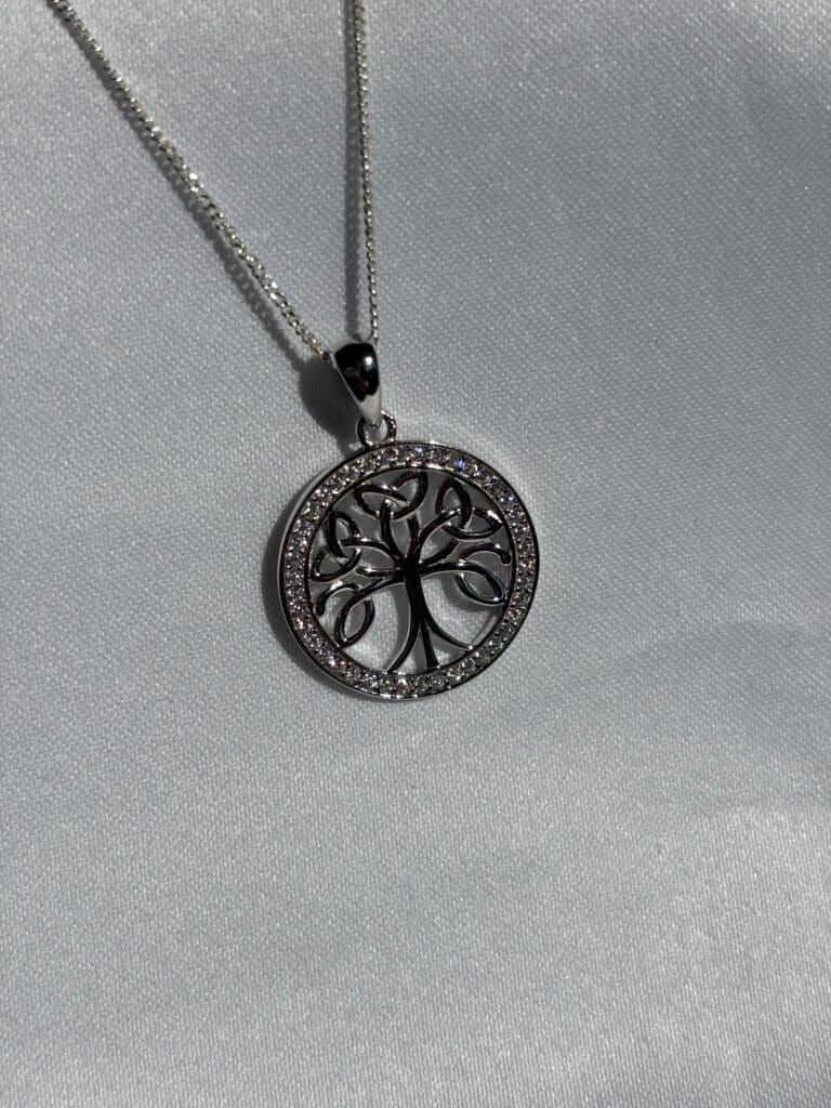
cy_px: 554
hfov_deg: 28.0
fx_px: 1664
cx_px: 416
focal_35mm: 52
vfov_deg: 36.8
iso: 25
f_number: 1.6
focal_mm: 5.96
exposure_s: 1/9091
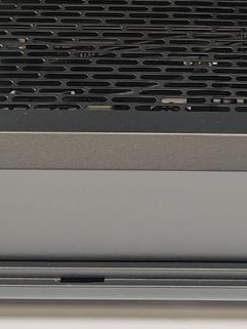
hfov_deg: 13.0
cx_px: 275
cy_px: -156
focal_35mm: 112
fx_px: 1065
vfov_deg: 16.2
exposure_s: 1/17
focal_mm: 6.78
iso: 337
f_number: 1.85
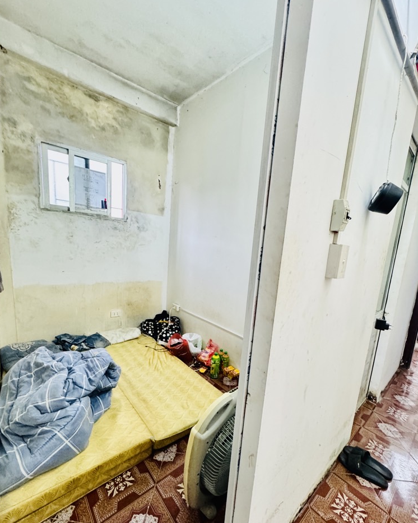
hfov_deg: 84.0
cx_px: 212
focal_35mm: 15
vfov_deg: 96.6
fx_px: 232
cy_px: 280
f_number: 2.2
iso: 640
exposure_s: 1/50
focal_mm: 2.22
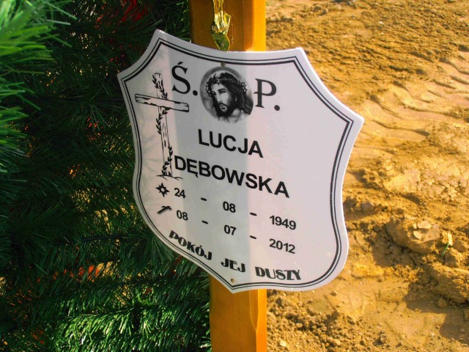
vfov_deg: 32.9
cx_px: 234
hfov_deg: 42.9
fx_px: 596
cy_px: 176
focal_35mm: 44
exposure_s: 1/320
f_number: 4.2
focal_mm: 7.87
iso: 80
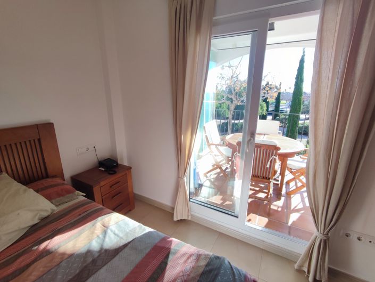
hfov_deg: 94.5
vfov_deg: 78.1
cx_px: 188
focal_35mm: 16
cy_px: 141
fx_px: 173
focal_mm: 1.65
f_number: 2.2
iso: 50
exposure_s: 1/324
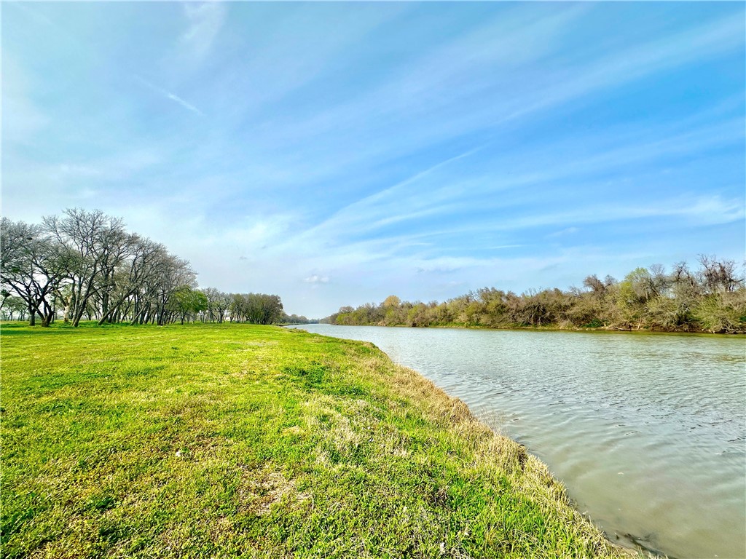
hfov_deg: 102.1
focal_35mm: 14
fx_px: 302
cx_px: 373
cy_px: 280
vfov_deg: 85.7
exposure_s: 1/2747
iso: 50
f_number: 2.2
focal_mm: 2.22
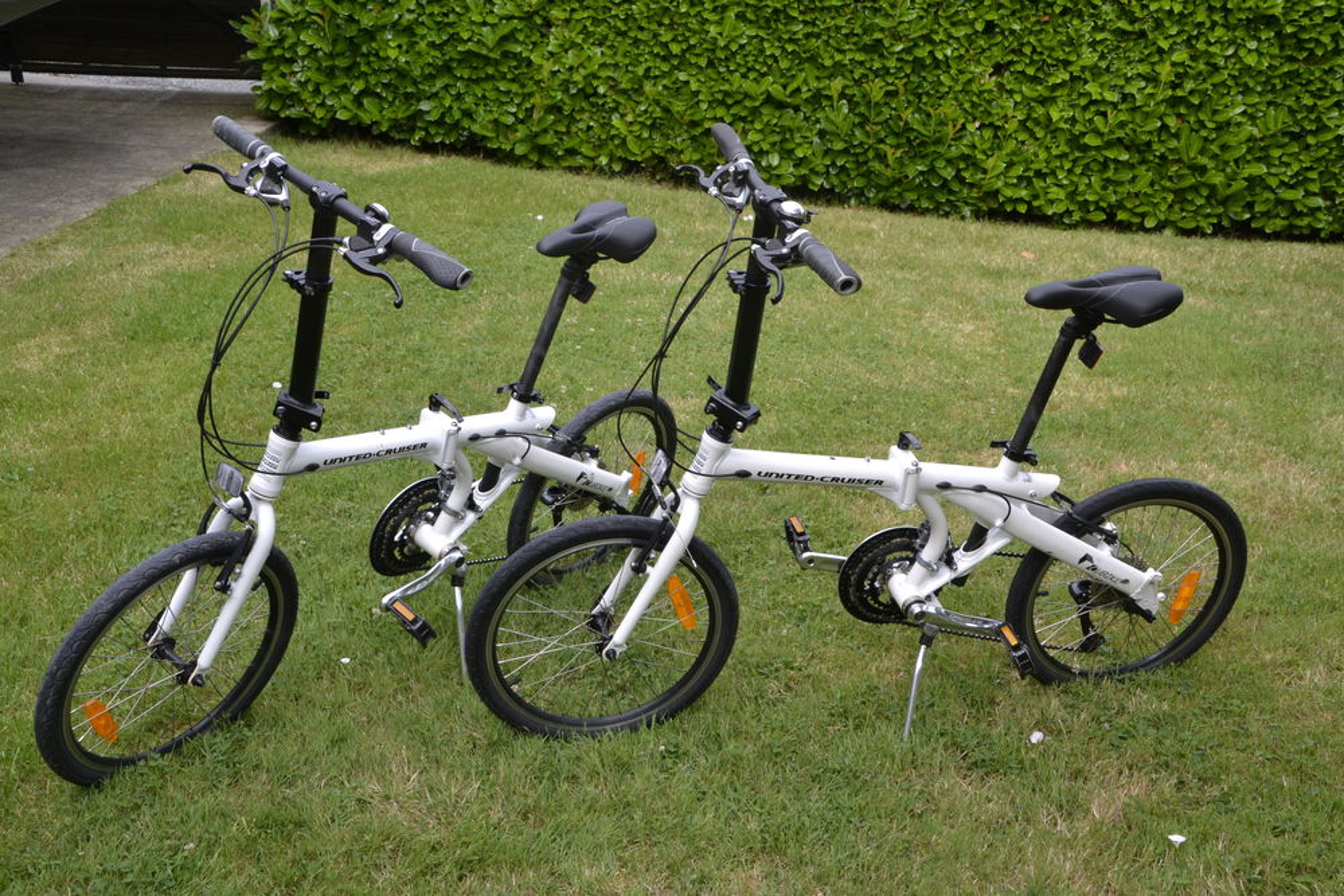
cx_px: 672
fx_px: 1512
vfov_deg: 33.0
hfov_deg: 47.9
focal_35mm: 40
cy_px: 448
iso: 400
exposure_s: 1/200
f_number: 11
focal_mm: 27
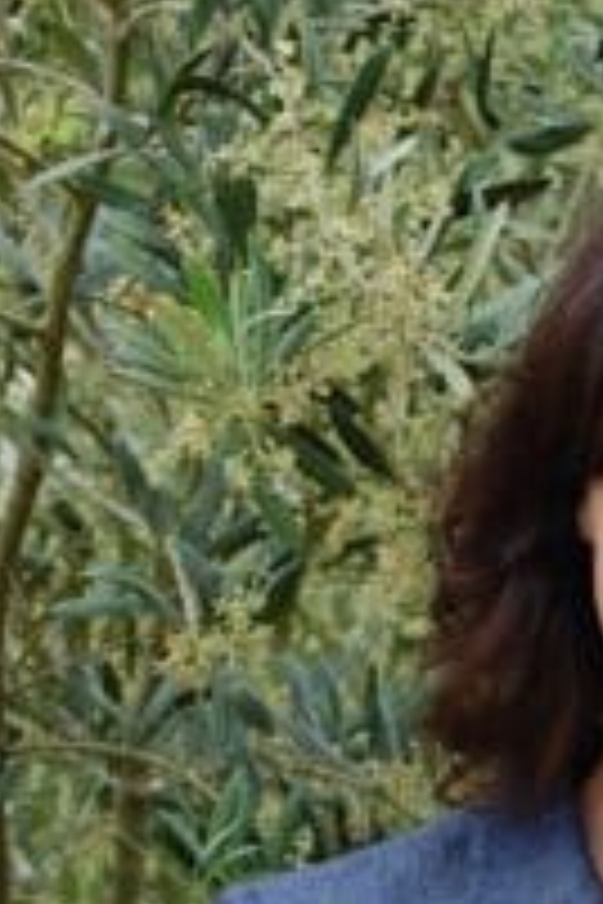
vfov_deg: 11.2
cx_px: 324
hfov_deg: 7.5
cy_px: 587
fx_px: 4626
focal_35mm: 184
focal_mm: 55
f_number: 5.6
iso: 250
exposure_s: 1/125
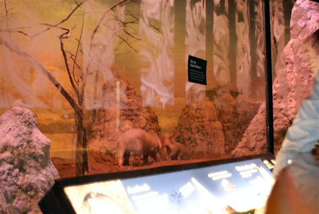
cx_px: 160
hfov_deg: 46.3
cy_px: 107
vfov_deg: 32.0
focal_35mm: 42
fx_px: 373
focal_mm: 28
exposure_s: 1/2.5
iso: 400
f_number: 2.8
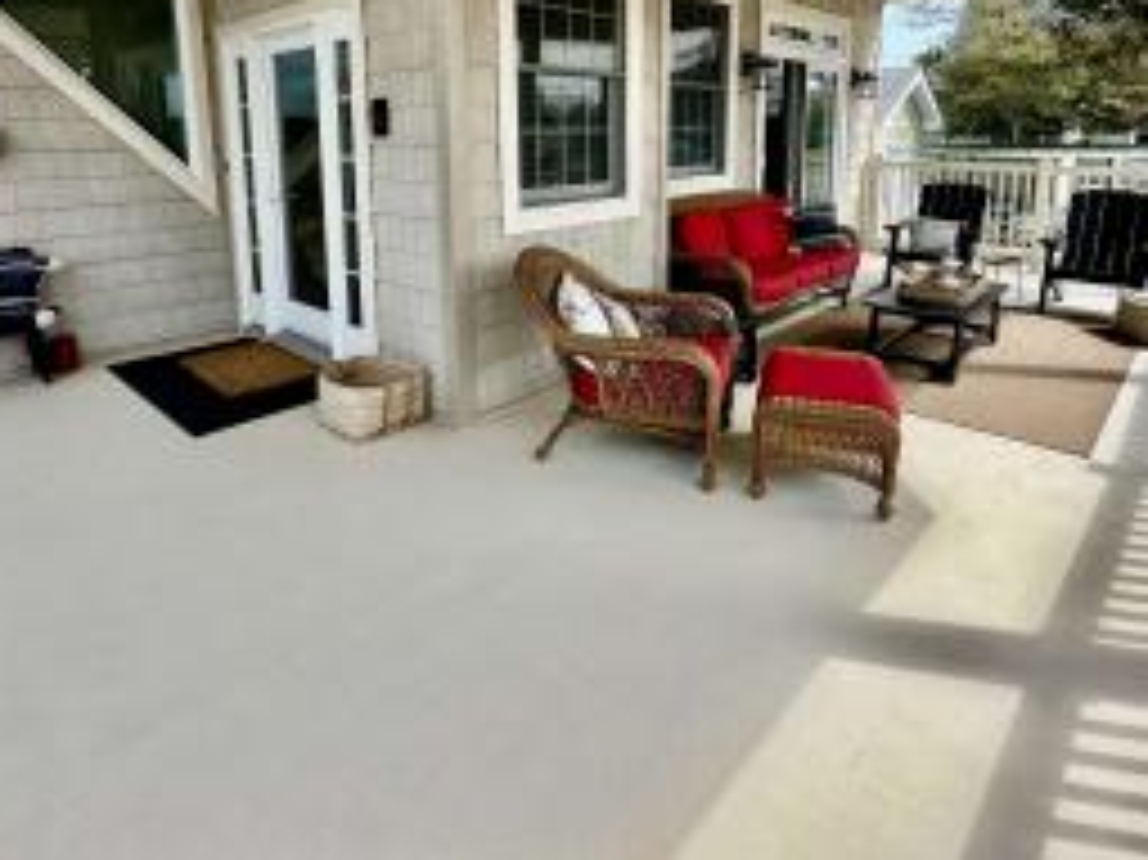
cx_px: 558
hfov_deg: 76.4
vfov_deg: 58.7
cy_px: 243
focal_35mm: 22
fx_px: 729
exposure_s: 1/609
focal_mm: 2.22
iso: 40
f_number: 2.2
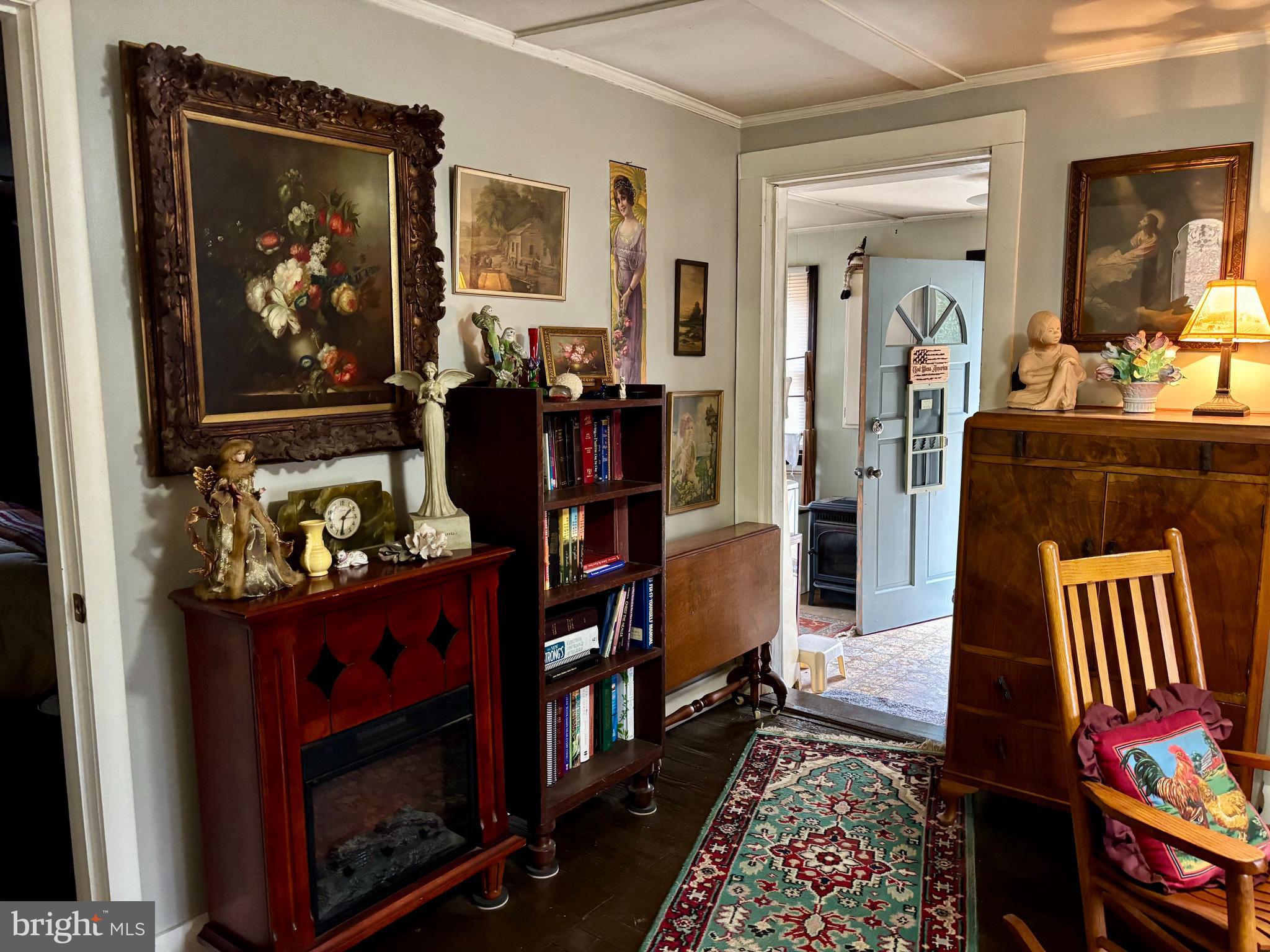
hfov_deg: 67.3
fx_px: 954
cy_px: 476
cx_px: 635
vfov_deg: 53.1
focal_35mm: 26
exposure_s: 1/30
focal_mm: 5.96
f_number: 1.6
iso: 500
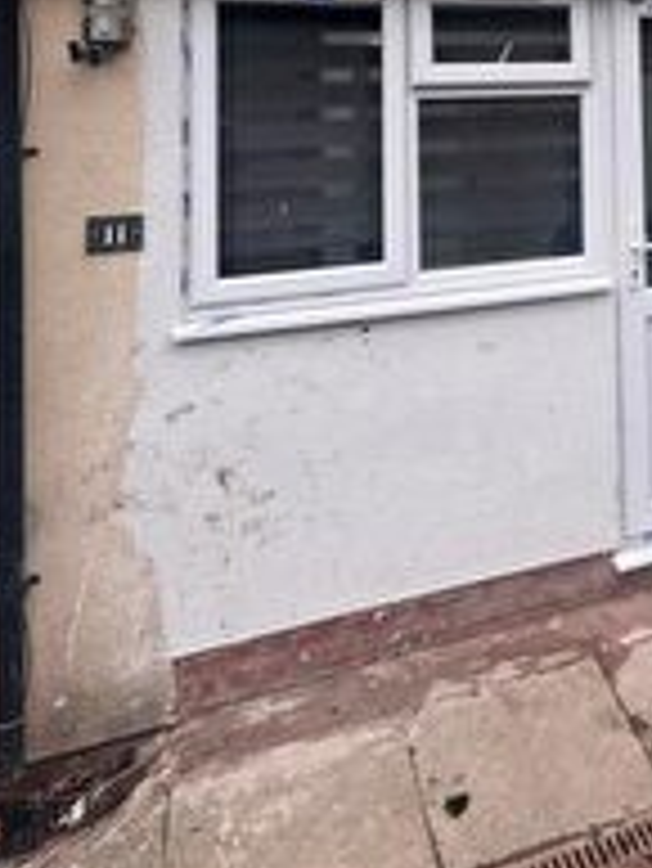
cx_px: 679
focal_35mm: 38
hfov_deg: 33.8
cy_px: 47
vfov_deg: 43.6
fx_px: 953
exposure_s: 1/99
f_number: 2.2
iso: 80
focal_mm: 2.22
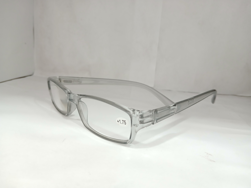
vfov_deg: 53.1
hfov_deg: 67.3
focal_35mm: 26
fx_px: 189
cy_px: 94
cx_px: 126
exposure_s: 1/50
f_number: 1.8
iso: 250
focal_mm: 3.98
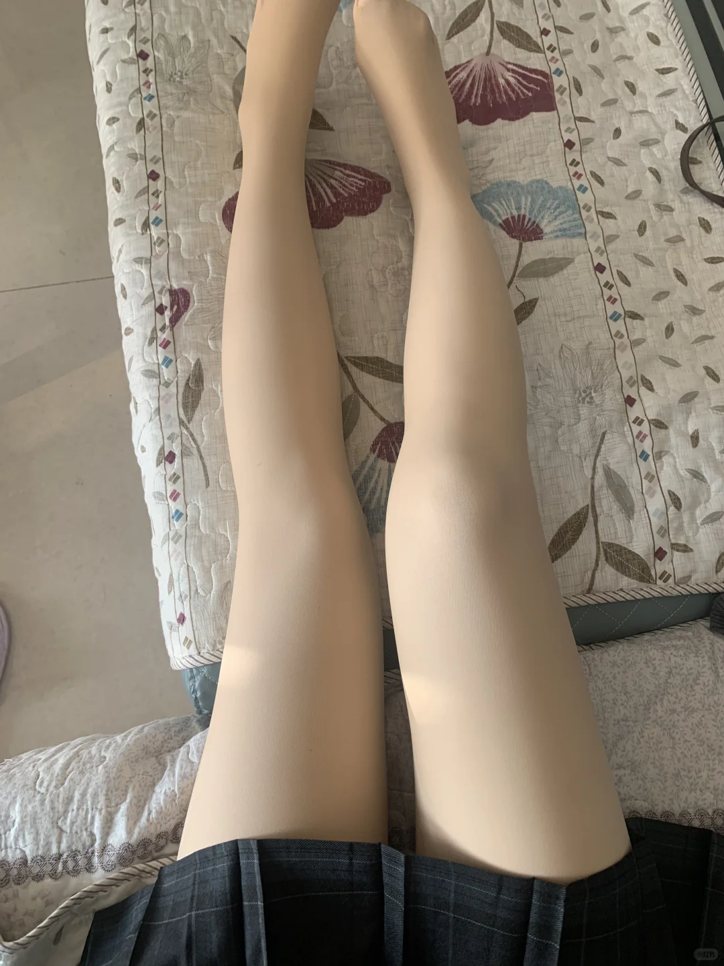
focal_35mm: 26
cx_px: 362
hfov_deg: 53.1
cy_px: 483
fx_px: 725
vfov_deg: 67.3
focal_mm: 4.25
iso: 64
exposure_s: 1/121
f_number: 1.8
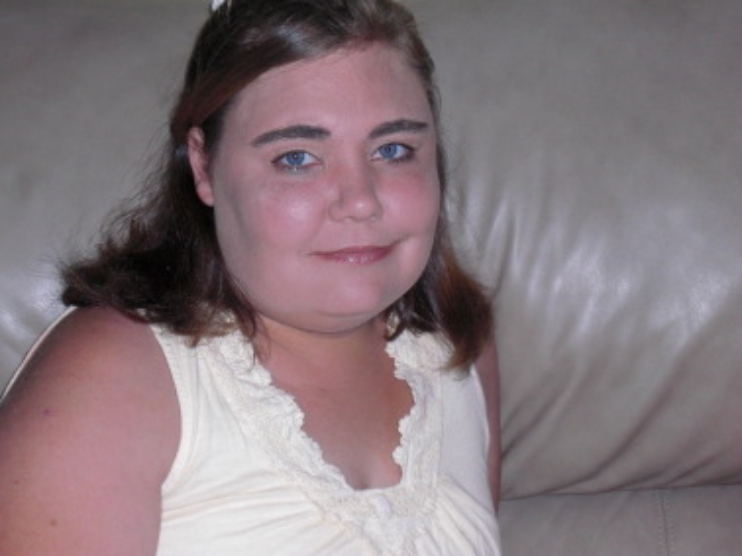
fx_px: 1607
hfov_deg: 26.0
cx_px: 314
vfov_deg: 19.6
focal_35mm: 75
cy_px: 233
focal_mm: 10.4
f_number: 4
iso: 200
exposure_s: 1/60
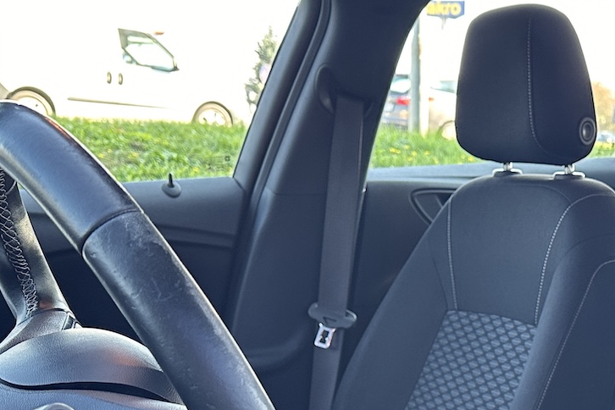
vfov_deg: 19.5
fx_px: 1127
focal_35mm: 66
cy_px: 475
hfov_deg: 29.6
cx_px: 517
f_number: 1.78
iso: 200
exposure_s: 1/121
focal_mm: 6.86
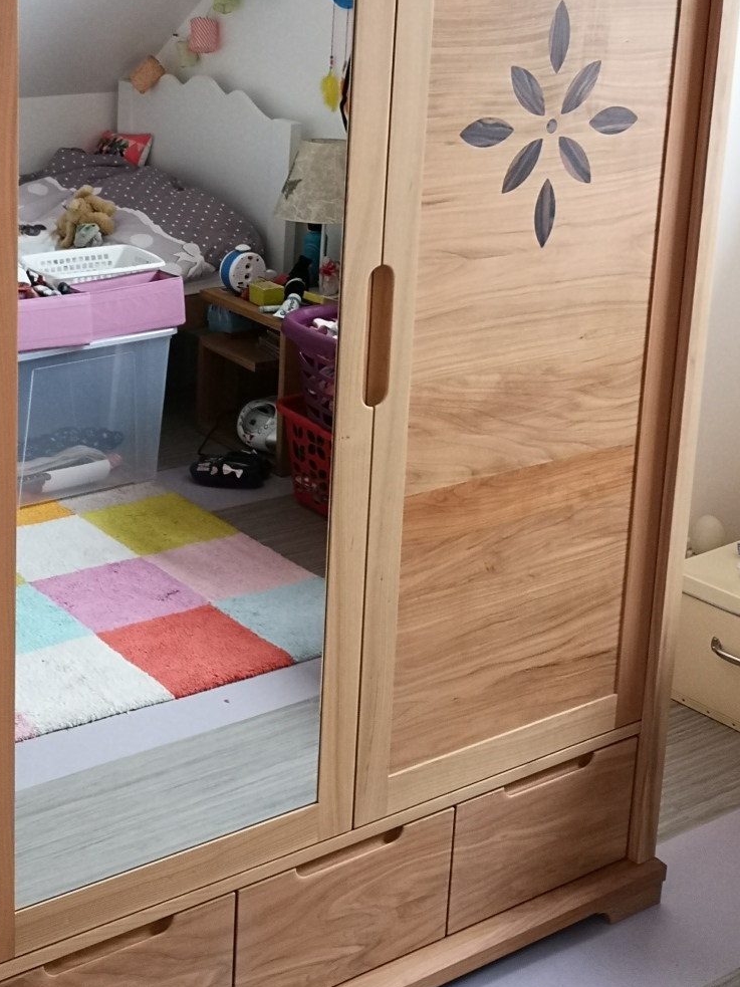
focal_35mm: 59
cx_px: 272
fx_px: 1682
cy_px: 276
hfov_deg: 24.7
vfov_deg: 32.2
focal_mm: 3.95
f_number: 1.8
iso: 125
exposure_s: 1/50
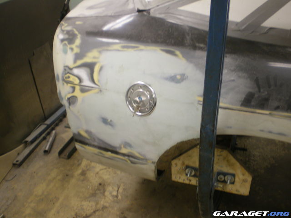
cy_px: 109
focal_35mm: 38
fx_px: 319
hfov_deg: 49.0
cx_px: 146
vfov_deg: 37.7
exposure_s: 1/30
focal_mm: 6.3
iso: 125
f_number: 3.1
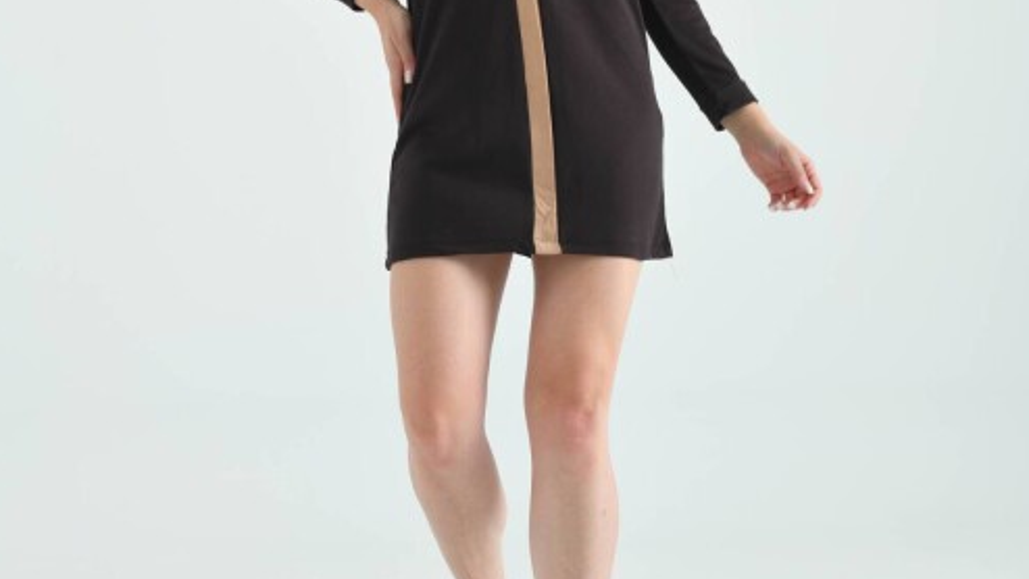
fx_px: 1910
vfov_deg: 17.1
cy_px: 135
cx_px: 510
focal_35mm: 70
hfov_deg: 30.1
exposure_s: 1/125
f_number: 6.3
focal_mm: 44
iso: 100
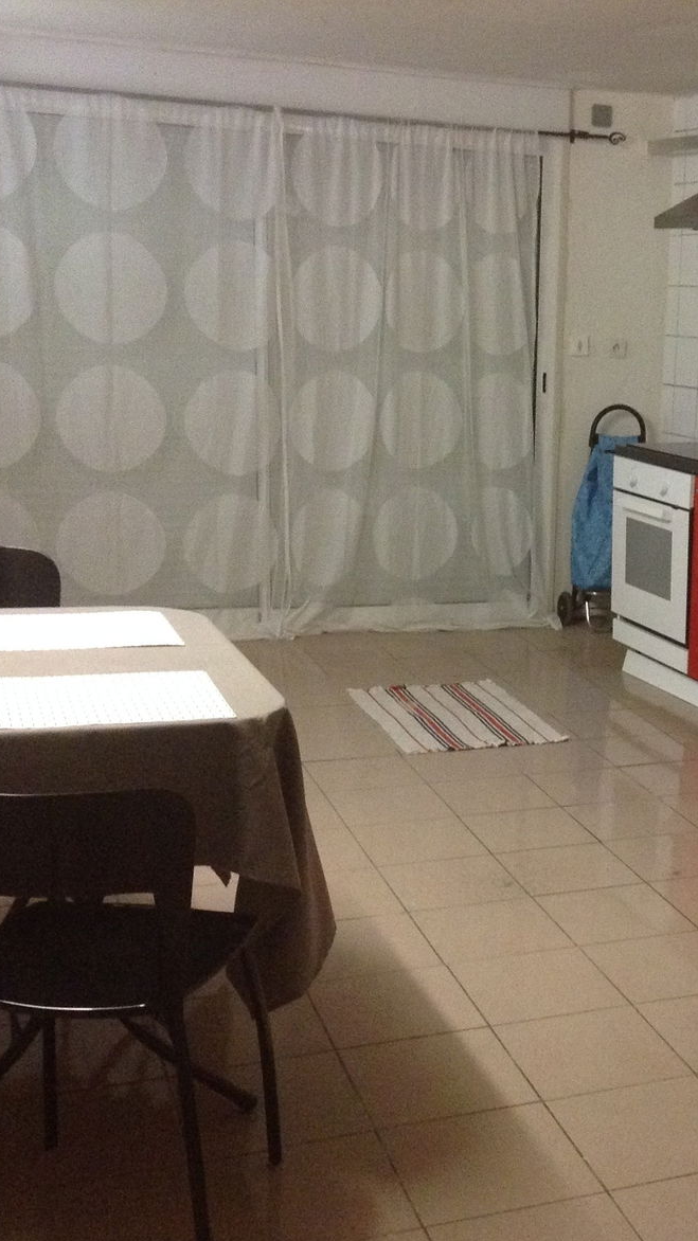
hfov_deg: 23.8
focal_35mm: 49
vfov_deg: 42.1
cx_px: 614
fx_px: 1613
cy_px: 631
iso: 200
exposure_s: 1/24
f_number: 2.4
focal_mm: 3.3
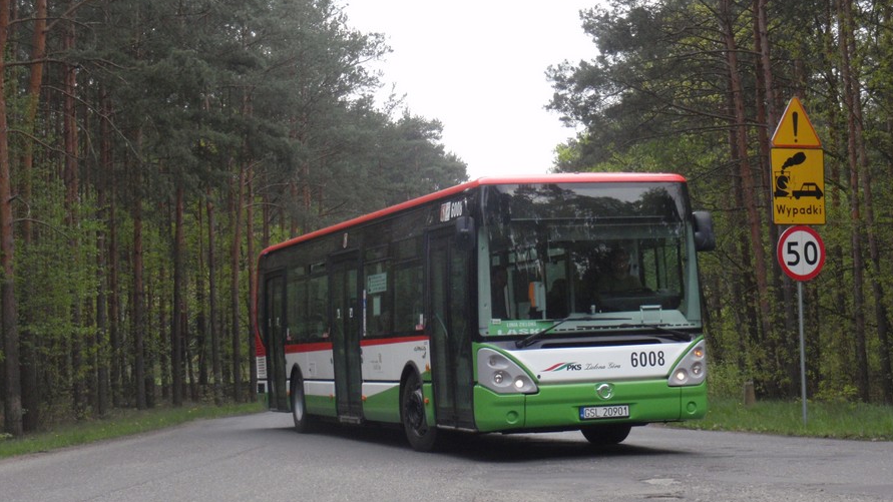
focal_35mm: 77
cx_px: 449
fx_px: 1823
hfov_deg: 27.5
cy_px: 212
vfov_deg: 15.7
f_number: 4.9
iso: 250
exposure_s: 1/500
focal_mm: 12.5
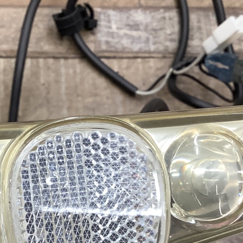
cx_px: 50
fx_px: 643
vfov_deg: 20.8
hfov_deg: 21.1
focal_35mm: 81
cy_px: 230
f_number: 2.4
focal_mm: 3.3
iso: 80
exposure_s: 1/50
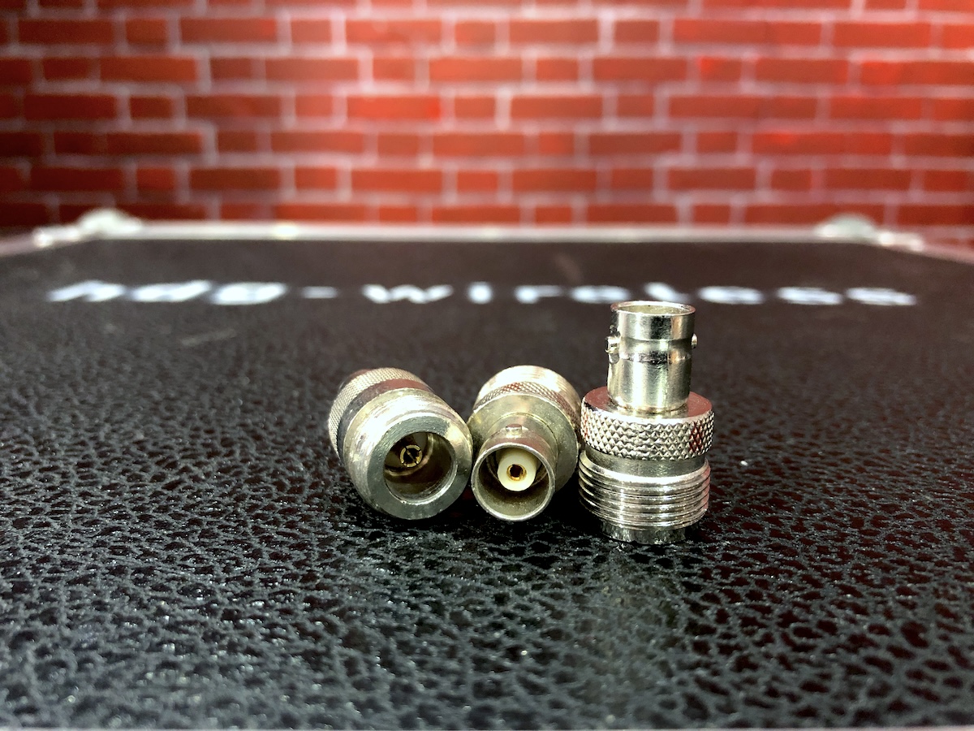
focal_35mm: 28
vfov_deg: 49.7
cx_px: 487
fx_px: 788
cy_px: 366
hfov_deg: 63.4
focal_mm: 3.99
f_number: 1.8
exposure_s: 1/15
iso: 100
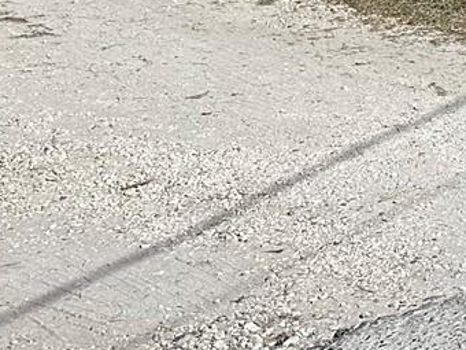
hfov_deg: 14.0
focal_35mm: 113
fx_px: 1521
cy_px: -390
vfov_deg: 11.5
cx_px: 995
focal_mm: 6.86
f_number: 1.78
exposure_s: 1/5000
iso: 80
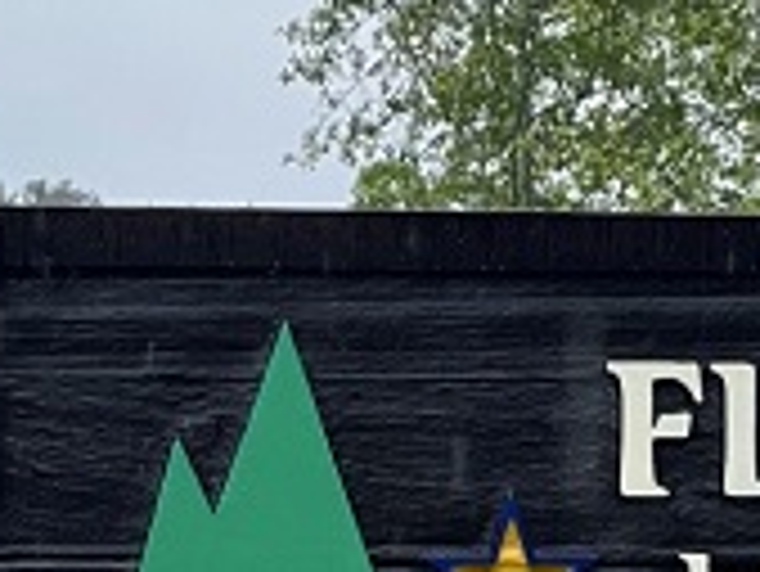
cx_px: 387
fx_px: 7206
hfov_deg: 6.0
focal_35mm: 328
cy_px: 838
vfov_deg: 4.5
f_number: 2
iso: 25
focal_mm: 6
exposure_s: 1/289
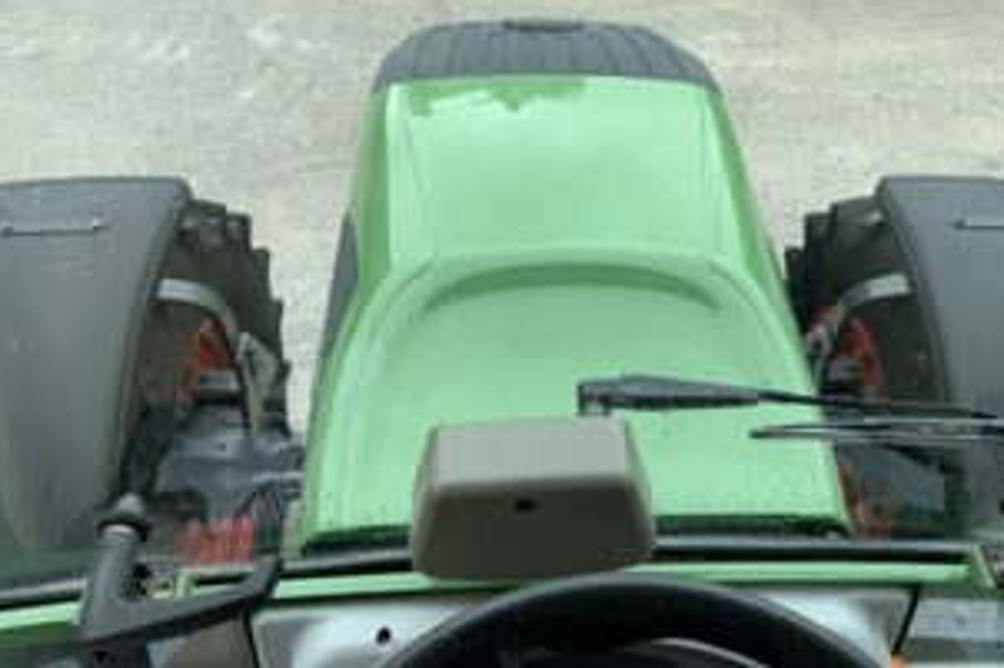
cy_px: 223
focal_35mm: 36
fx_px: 1003
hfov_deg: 52.9
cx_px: 585
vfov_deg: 36.5
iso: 16
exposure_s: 1/473
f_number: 1.8
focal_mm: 3
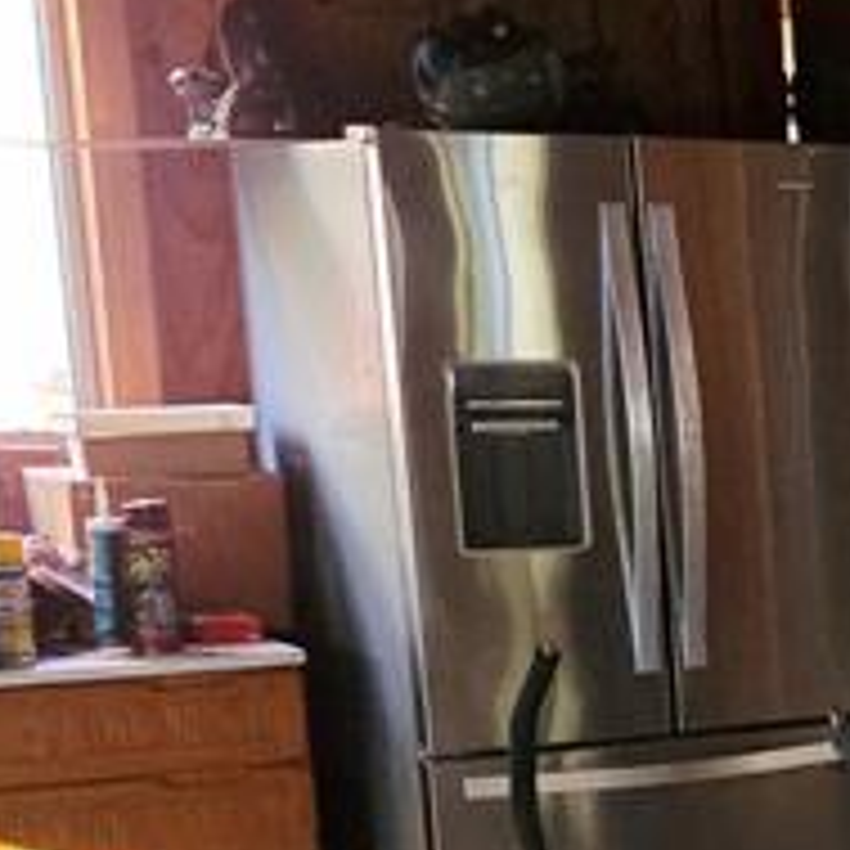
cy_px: 814
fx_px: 3056
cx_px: 1965
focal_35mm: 110
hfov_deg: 12.7
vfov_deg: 15.6
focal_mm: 6.3
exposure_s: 1/120
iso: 1600
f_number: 1.7
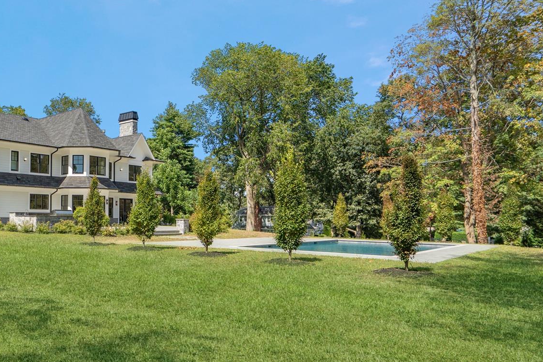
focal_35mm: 29
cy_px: 203
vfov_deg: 44.9
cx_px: 87
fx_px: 437
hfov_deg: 57.4
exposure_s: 1/200
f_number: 5.6
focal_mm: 16
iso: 80
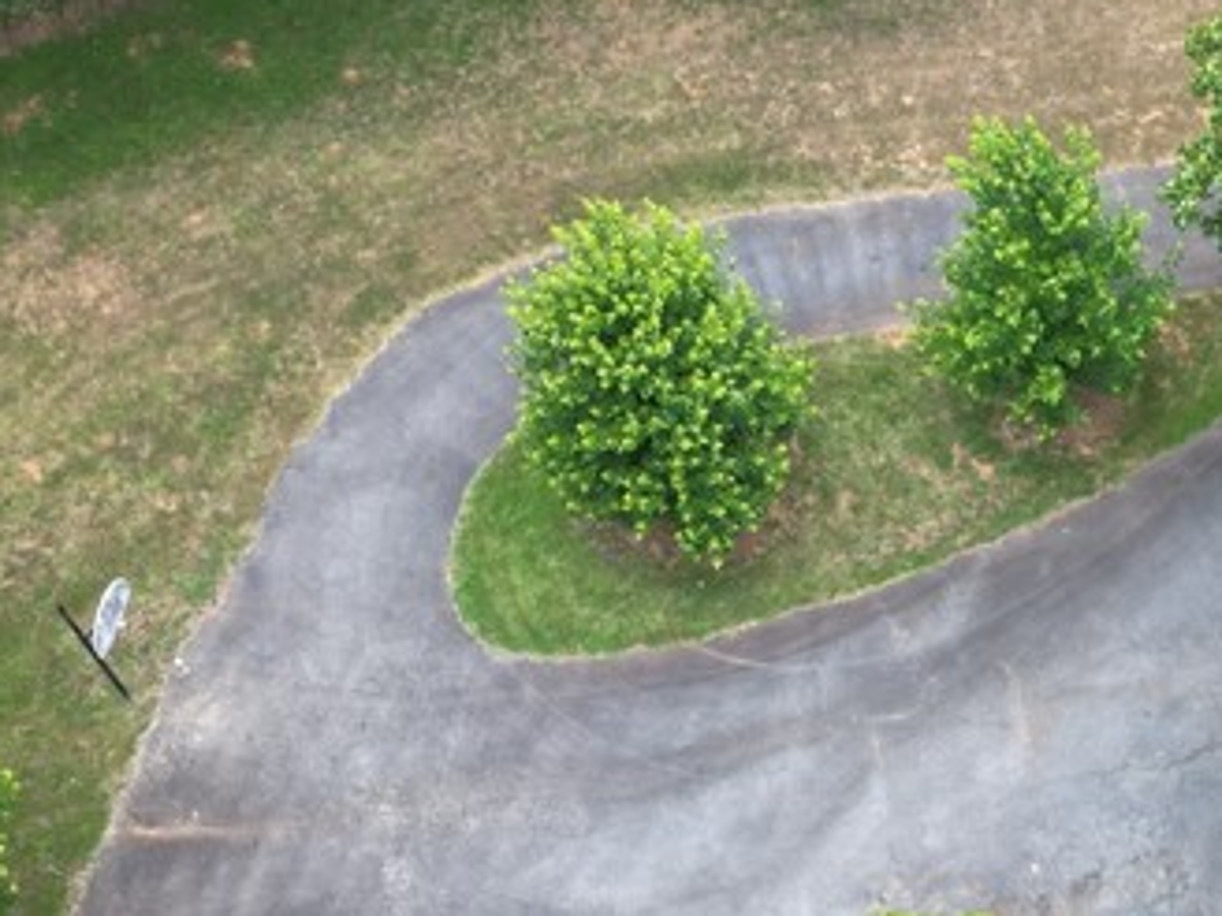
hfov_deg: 24.7
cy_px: 920
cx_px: 1244
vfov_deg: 19.1
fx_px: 2648
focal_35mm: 75
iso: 100
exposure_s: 1/400
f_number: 1.7
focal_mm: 6.72
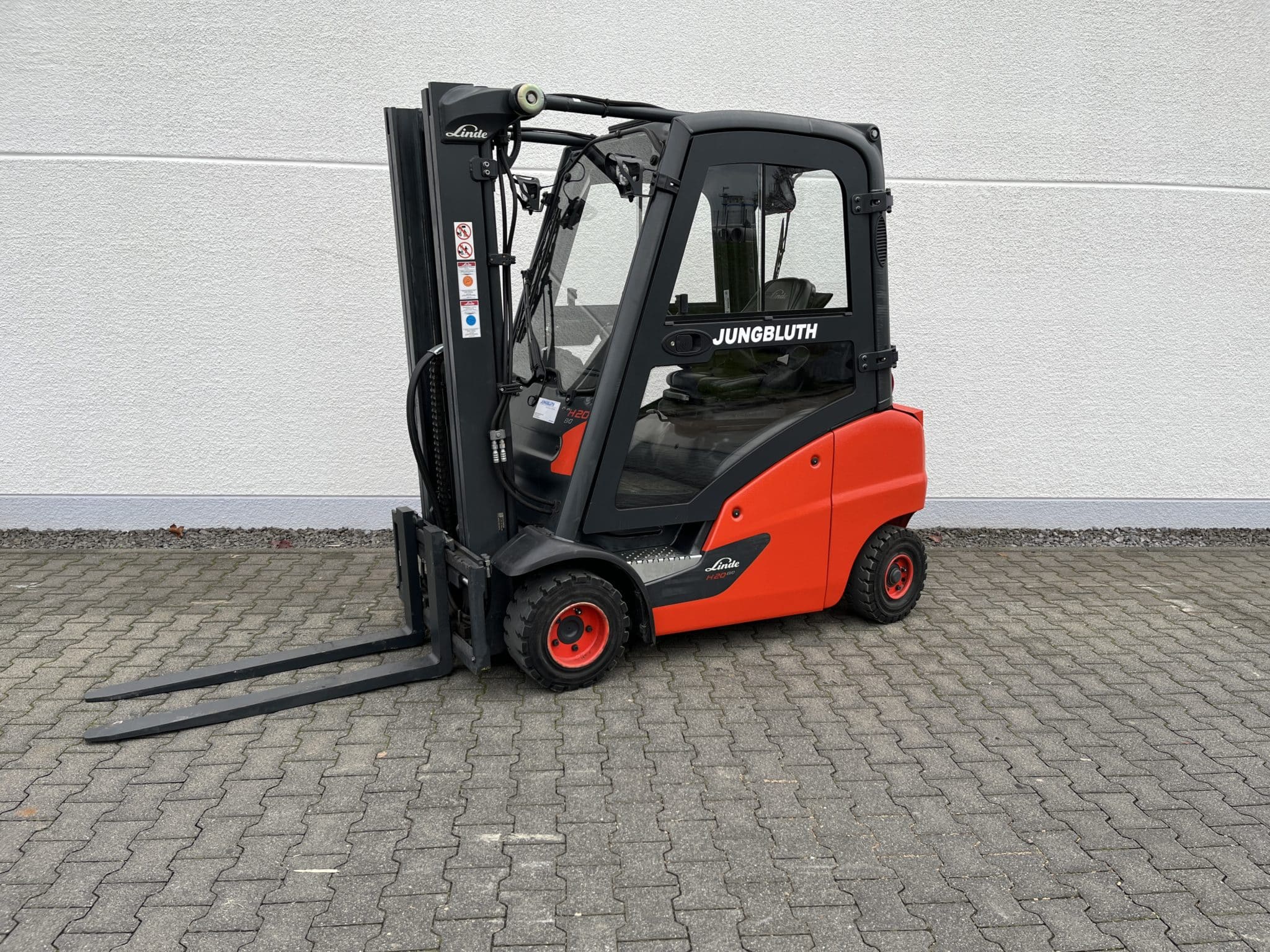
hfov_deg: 67.3
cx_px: 635
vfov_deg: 53.1
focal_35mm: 26
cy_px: 476
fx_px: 954
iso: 32
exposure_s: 1/122
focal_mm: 5.1
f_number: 1.6
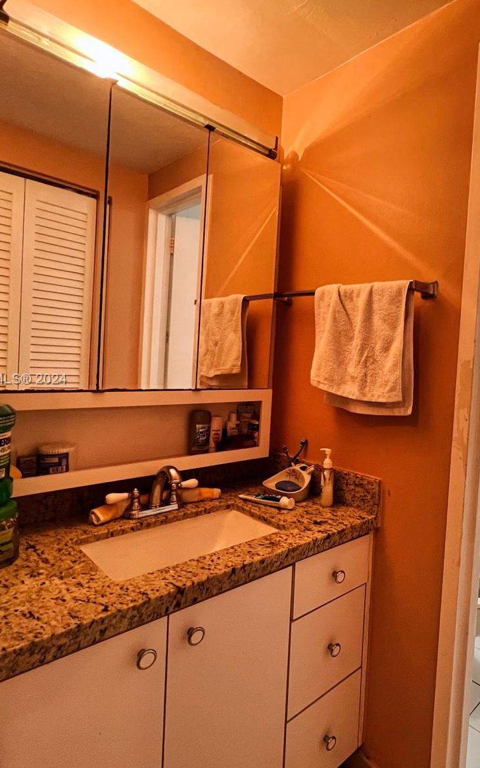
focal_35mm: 19
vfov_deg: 88.0
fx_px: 398
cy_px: 380
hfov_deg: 57.5
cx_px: 385
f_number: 1.8
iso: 250
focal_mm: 1.57
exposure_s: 1/60
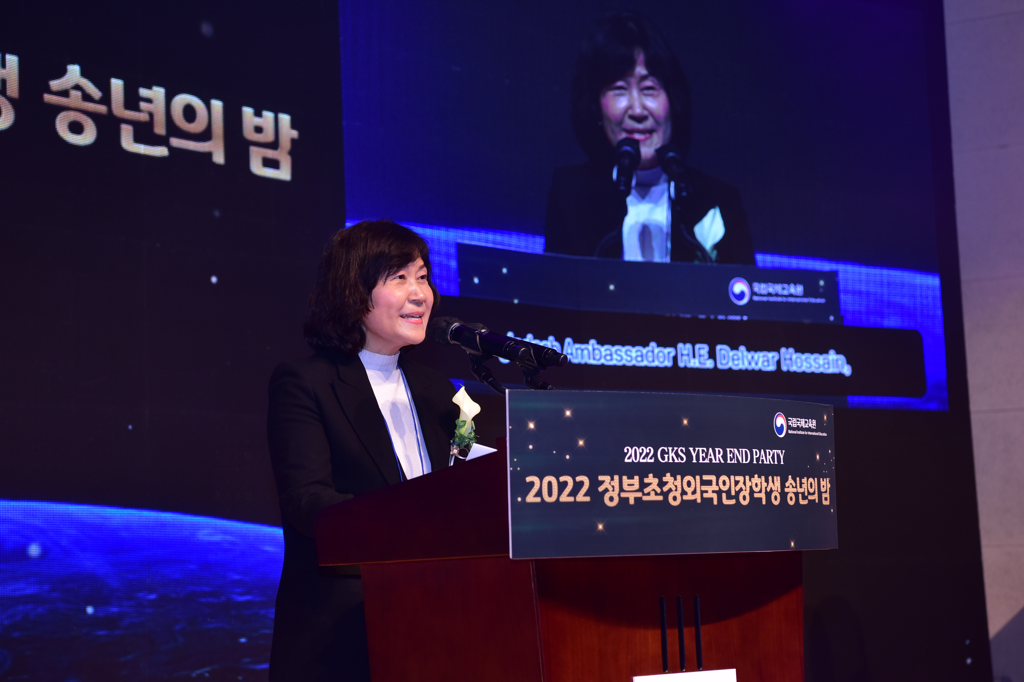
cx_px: 512
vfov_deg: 19.5
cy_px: 341
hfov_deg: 28.8
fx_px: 1991
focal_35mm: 70
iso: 800
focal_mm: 70
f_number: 5
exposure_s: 1/125
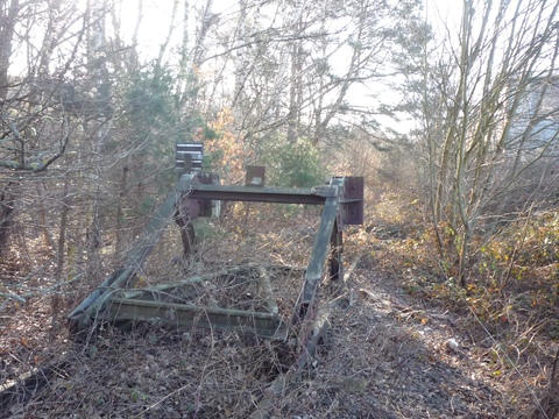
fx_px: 517
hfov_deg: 56.8
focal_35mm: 32
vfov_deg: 44.2
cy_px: 210
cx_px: 280
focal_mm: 5.2
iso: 200
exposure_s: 1/100
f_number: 3.3
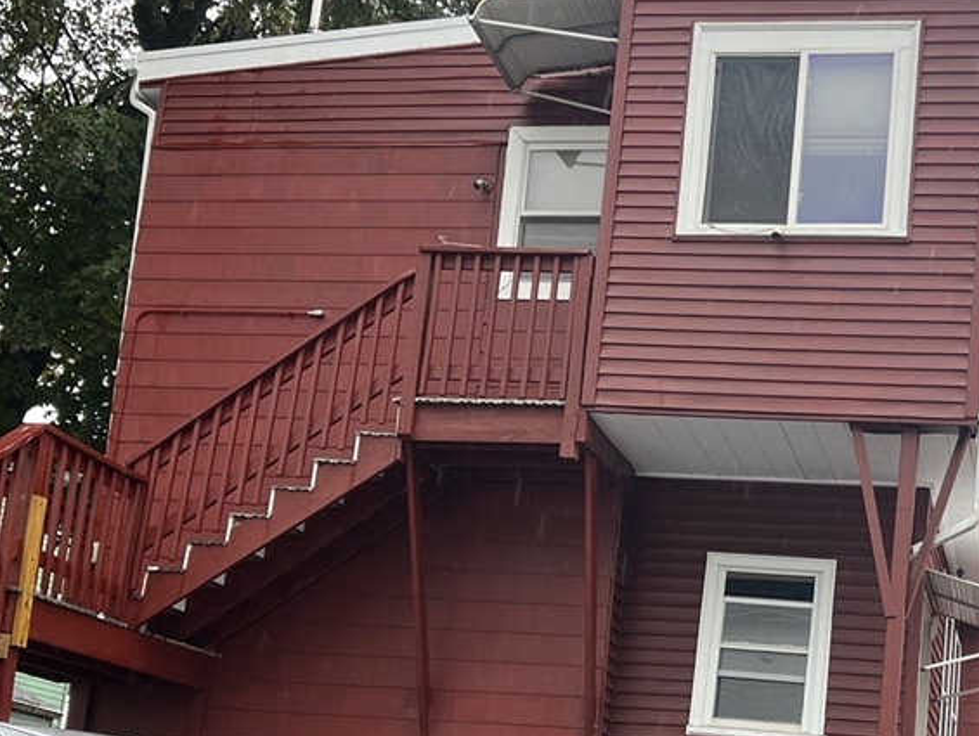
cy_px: 381
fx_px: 1331
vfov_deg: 30.9
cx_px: 719
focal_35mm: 47
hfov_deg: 39.4
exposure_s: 1/226
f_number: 1.5
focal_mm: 5.7
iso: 40
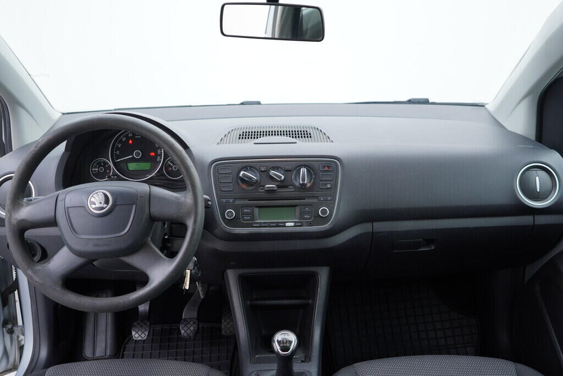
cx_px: 282
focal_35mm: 36
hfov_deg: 53.1
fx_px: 563
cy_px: 188
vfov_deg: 36.9
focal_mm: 24
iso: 125
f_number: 2.8
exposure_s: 1/40
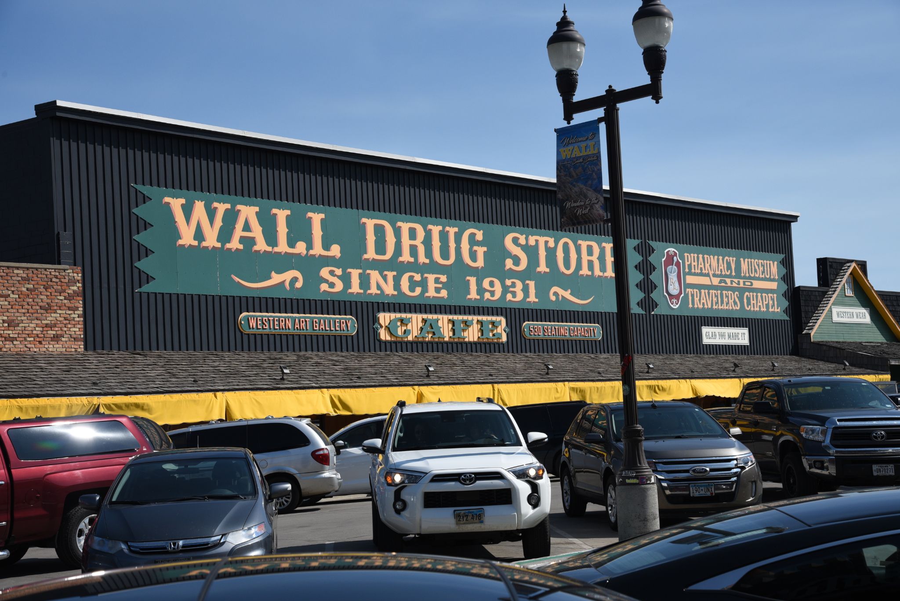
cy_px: 300
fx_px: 1550
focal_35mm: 62
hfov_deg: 32.4
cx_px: 450
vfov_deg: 21.9
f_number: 9
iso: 400
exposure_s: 1/1250
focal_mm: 62
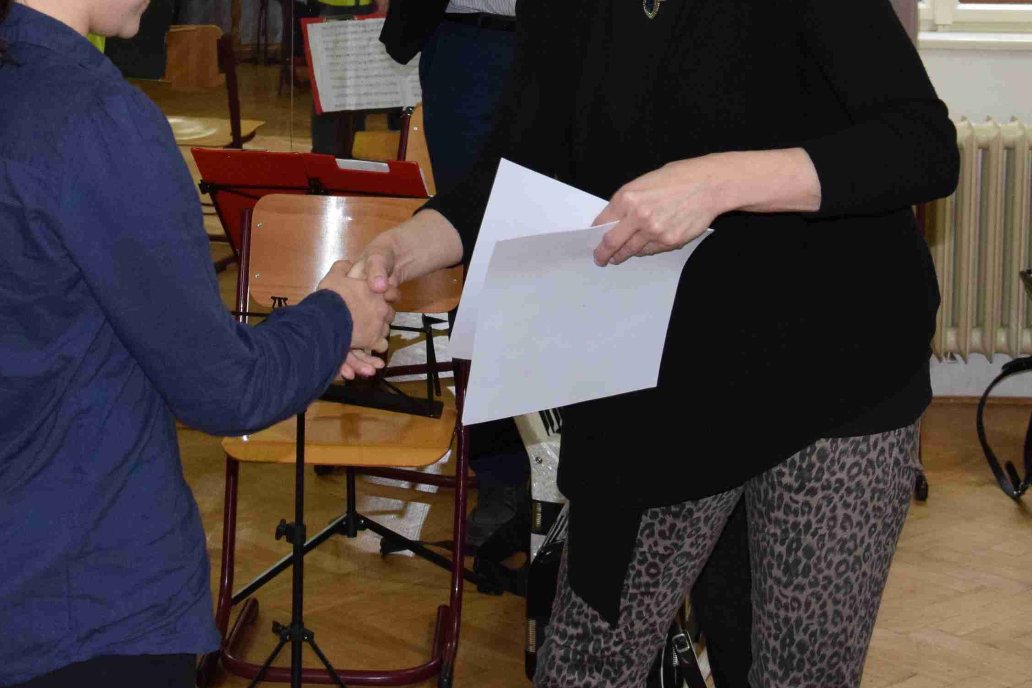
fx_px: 2580
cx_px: 462
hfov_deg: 22.6
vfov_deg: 14.9
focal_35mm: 90
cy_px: 5
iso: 1600
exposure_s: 1/80
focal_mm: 30
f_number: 5.6
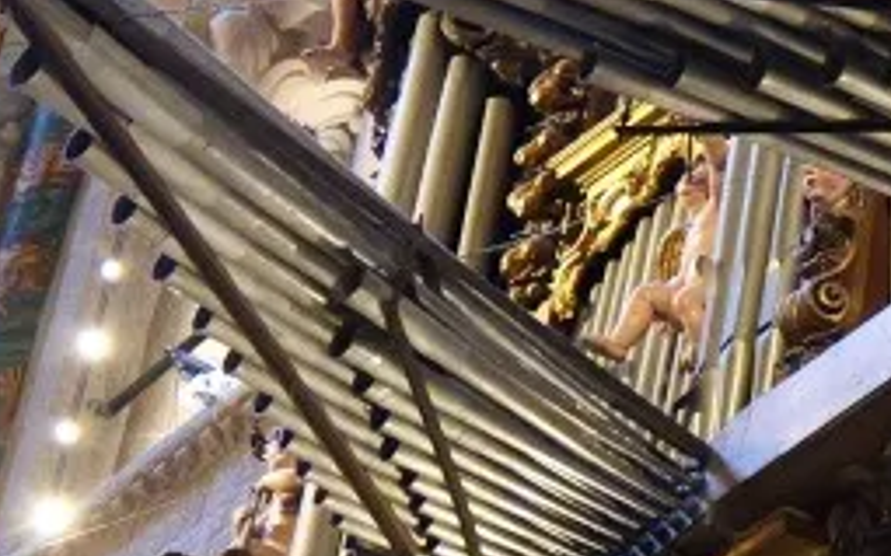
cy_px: 189
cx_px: 1663
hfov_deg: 10.4
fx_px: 4562
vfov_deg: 7.0
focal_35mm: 188
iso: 6400
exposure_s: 1/20
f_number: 4.1
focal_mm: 29
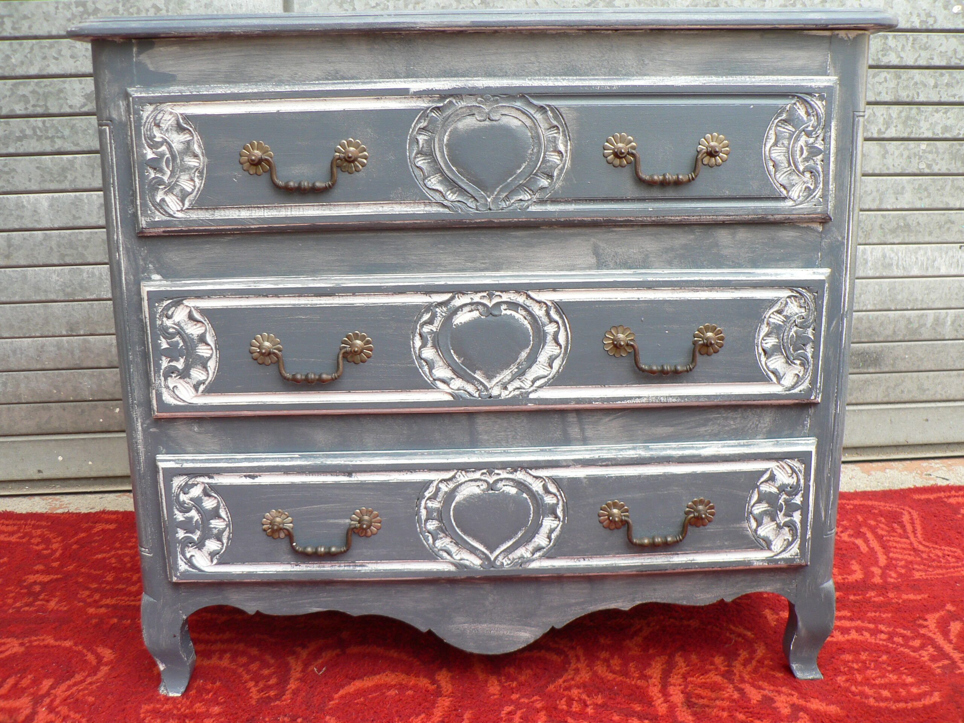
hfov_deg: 51.4
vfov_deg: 39.7
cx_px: 482
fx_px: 1003
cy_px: 362
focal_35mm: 36
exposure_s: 1/125
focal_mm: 6
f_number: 2.8
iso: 80
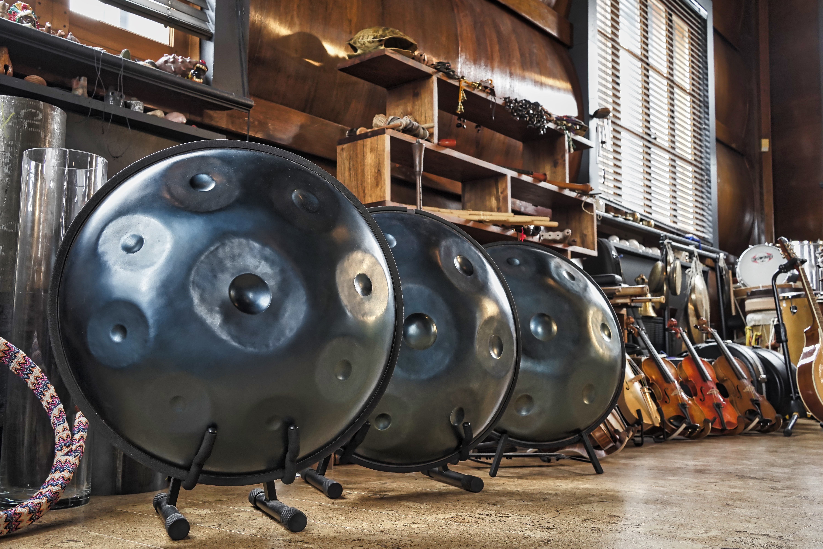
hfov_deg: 54.4
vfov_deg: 37.9
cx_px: 412
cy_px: 274
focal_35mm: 35
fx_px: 800
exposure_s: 1/25
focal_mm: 35
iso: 1600
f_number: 8
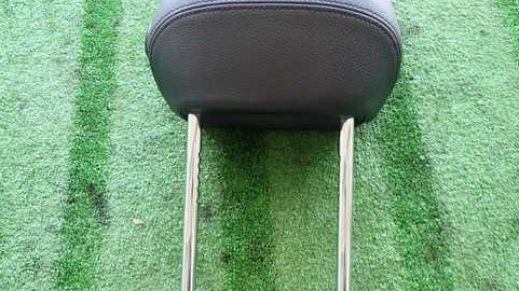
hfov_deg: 58.0
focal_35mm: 34
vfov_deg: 34.6
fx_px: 468
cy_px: 133
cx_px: 254
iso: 200
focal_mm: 4.5
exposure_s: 1/60
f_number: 2
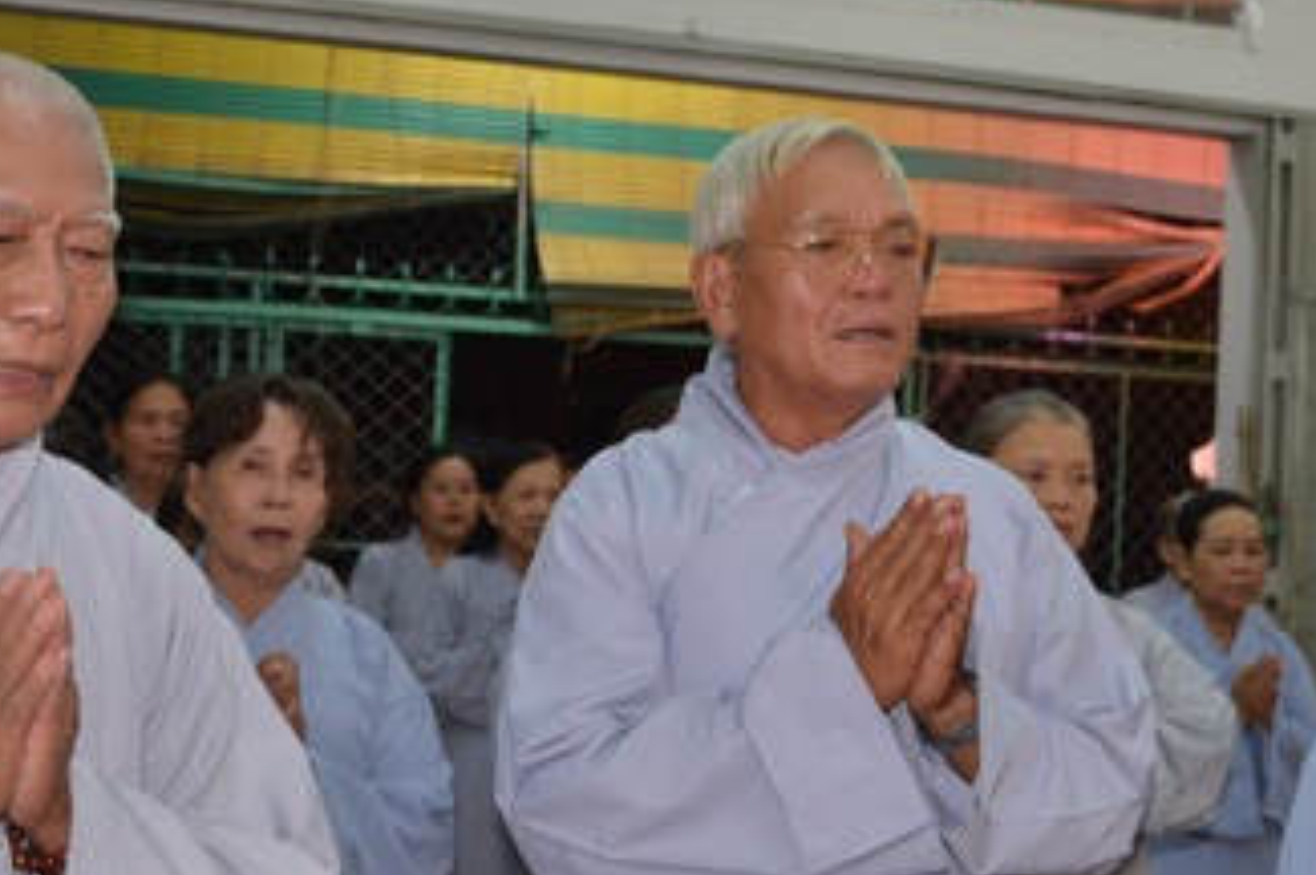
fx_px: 2848
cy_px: 468
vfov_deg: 17.5
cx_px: 895
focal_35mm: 78
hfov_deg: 25.9
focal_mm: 26
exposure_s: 1/60
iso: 640
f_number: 4.5
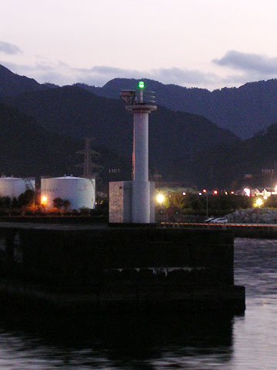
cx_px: 138
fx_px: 1227
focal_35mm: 115
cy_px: 185
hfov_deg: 12.9
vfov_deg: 17.1
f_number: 4.9
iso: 400
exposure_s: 2
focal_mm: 17.4
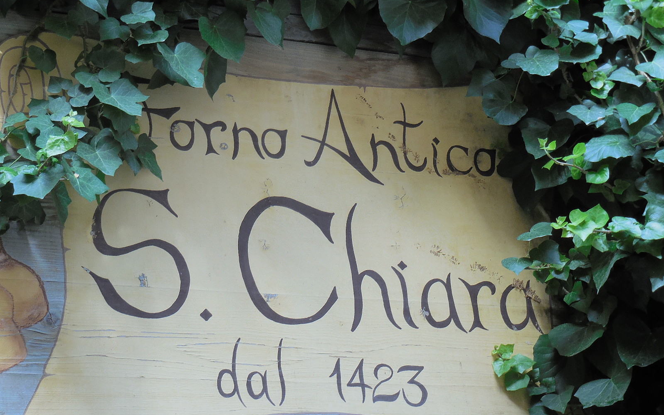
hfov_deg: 24.1
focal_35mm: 86
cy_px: 200
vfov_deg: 15.2
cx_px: 332
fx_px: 1556
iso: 125
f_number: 4.9
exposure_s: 1/125
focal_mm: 14.5
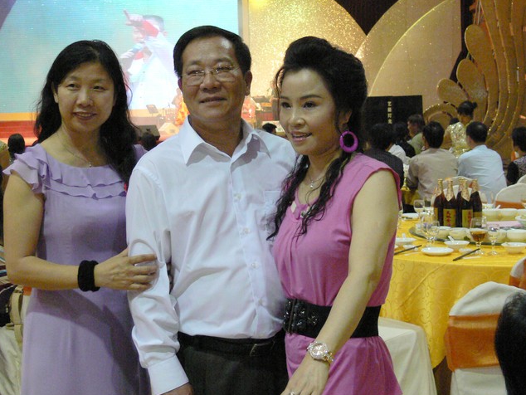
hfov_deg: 33.2
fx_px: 882
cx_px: 259
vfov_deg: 25.2
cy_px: 161
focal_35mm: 58
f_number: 3.2
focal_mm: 9.8
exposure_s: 1/40
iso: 400
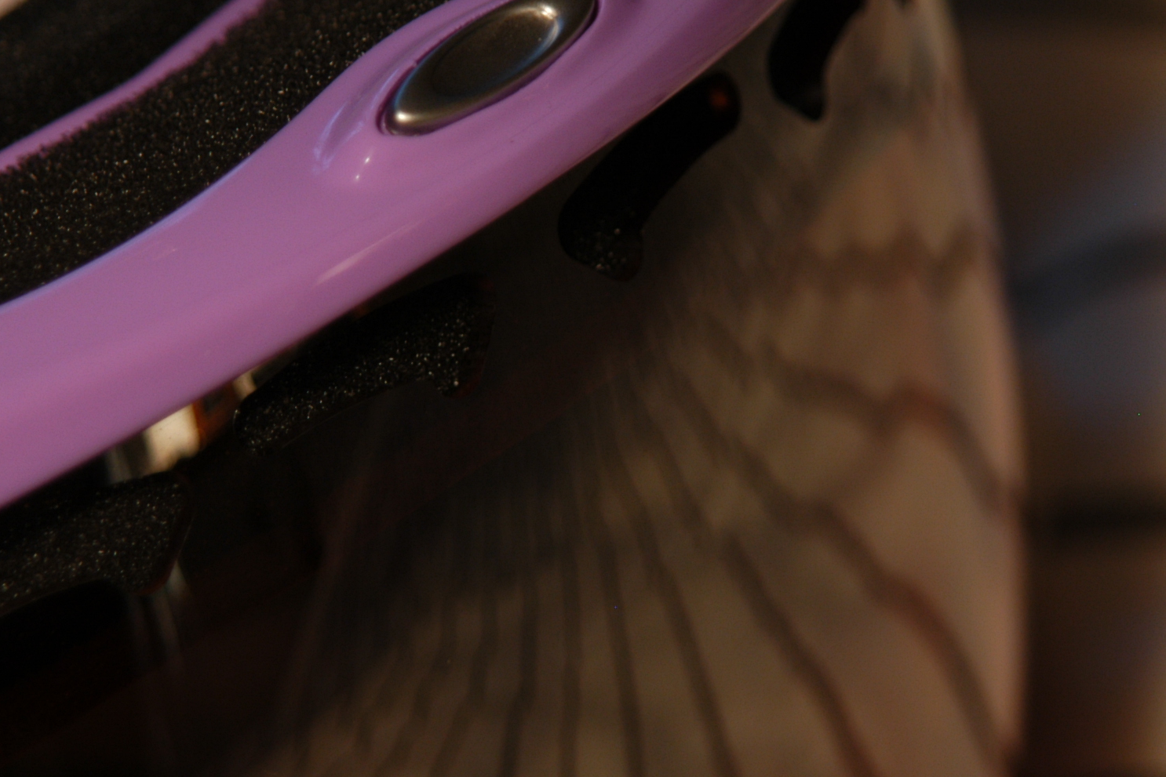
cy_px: 311
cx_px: 473
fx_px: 11790
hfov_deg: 5.7
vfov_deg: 3.8
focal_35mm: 364
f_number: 5.6
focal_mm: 120
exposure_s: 1/15
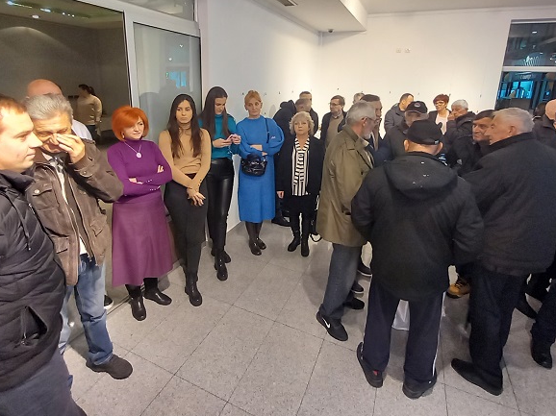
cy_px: 157
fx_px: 289
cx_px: 282
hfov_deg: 87.8
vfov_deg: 70.4
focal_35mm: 18
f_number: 2.2
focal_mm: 1.13
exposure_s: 1/33
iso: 200
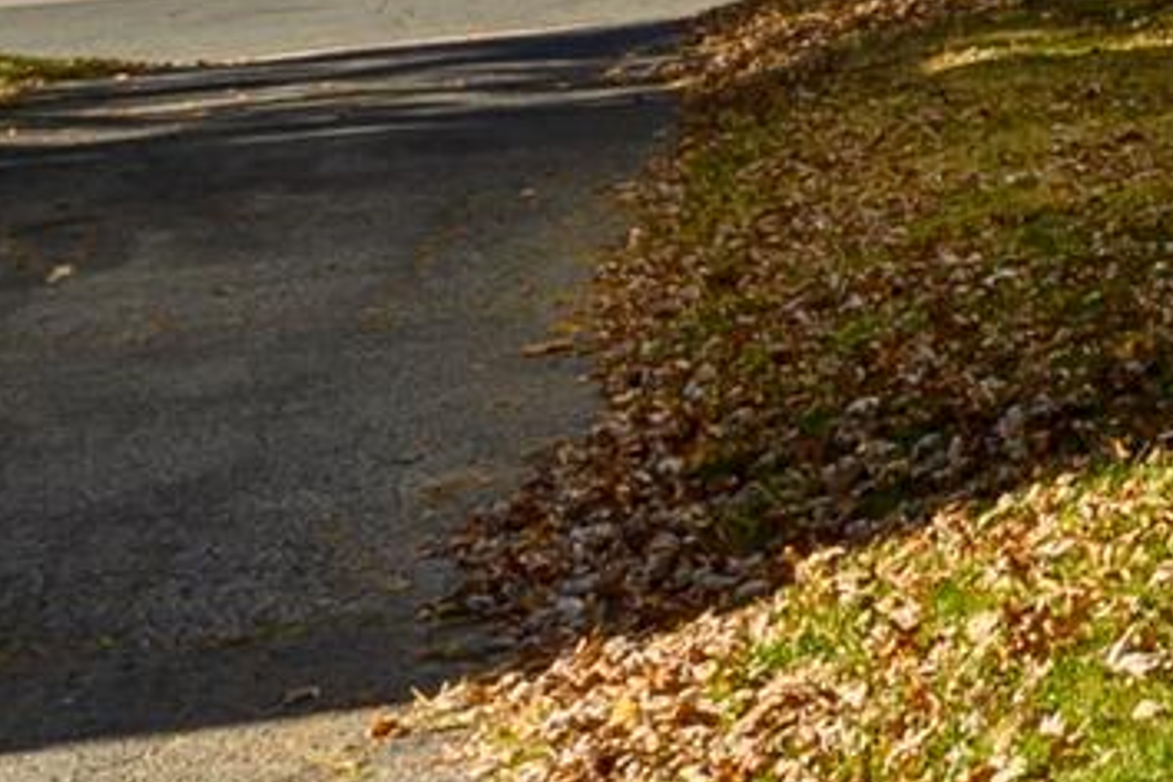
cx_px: 3224
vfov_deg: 10.9
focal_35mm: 110
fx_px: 3584
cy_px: -961
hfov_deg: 12.2
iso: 200
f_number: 16
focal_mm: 19
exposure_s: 1/200
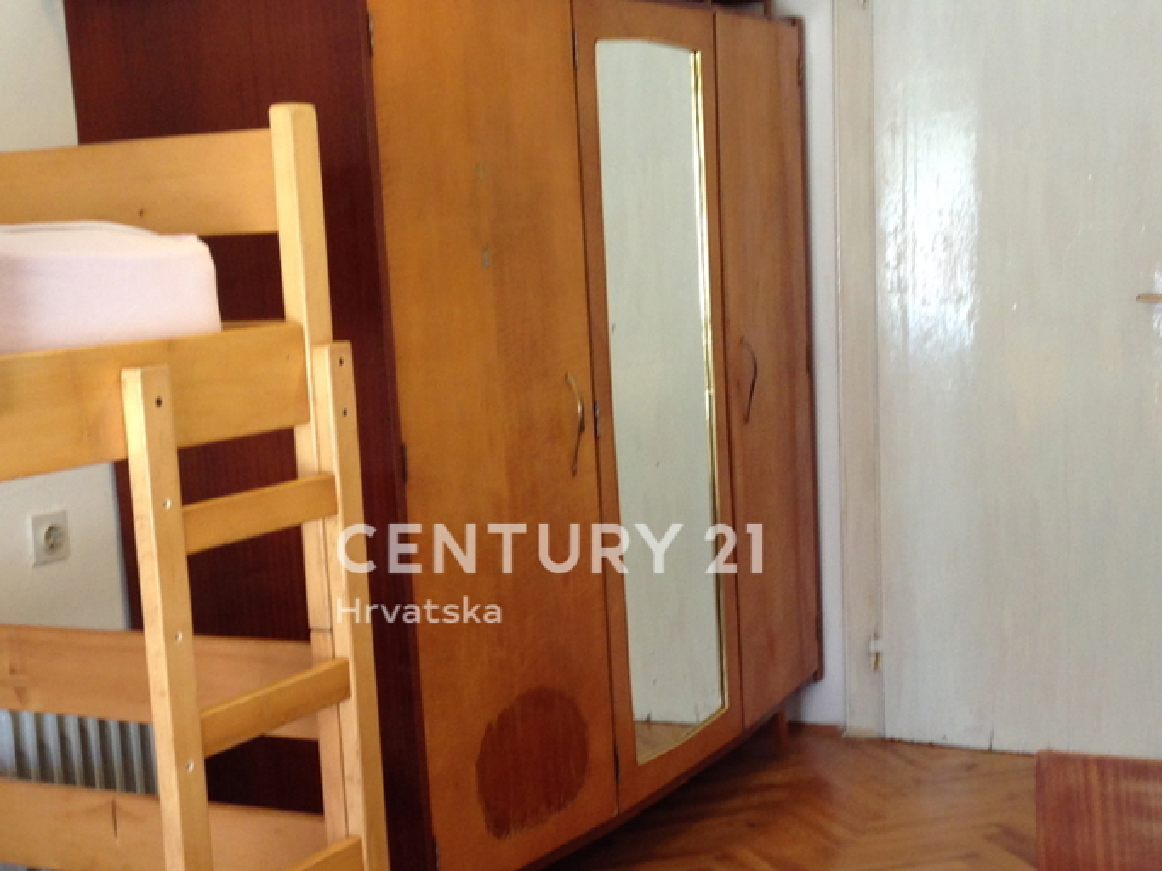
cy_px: 573
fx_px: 1947
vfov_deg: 25.1
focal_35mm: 58
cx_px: 551
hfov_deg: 33.2
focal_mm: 4.12
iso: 80
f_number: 2.4
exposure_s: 1/20
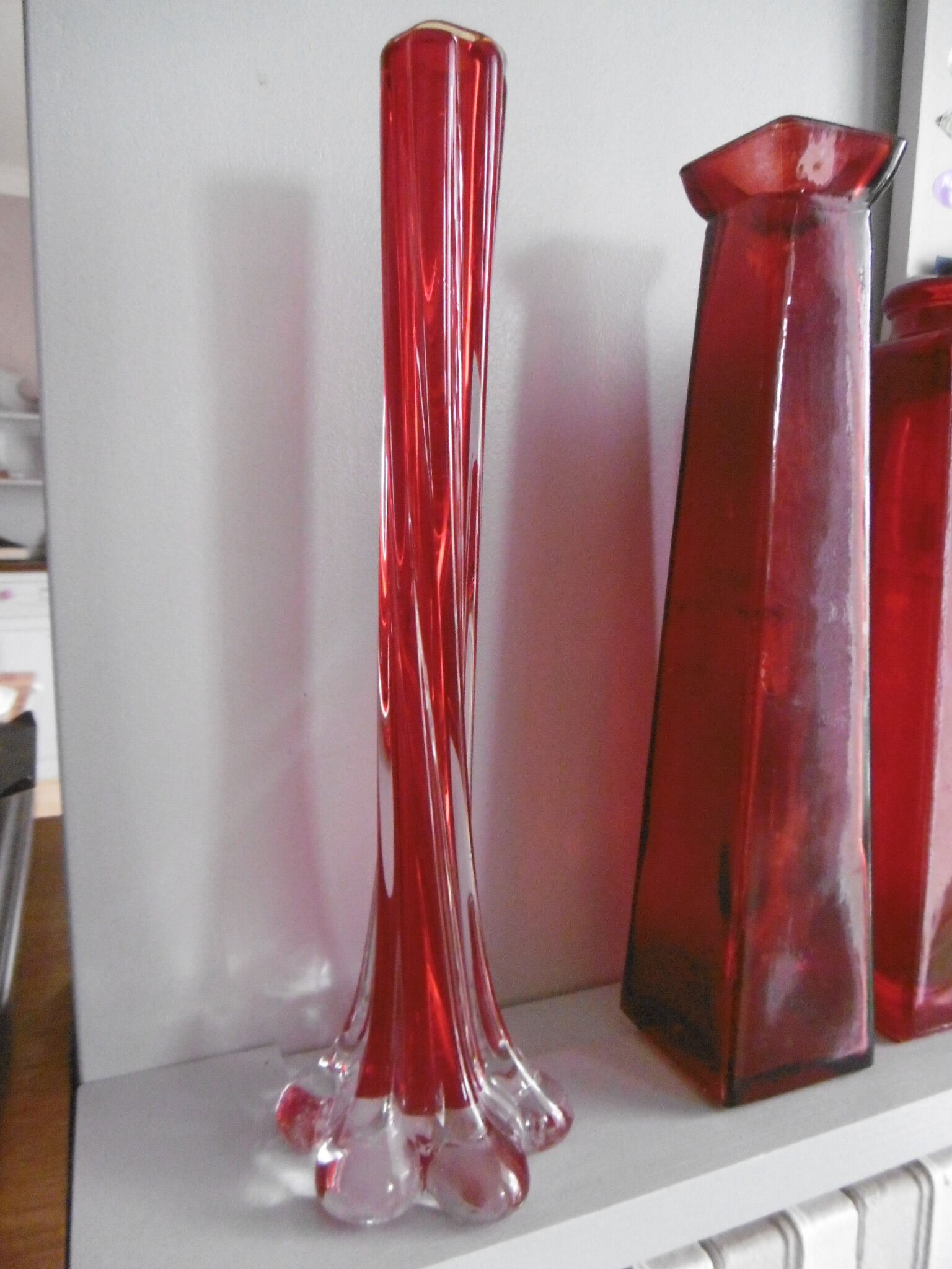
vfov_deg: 71.6
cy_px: 634
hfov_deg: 56.8
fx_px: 880
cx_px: 476
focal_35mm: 24
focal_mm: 4.3
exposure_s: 1/30
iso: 800
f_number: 3.1
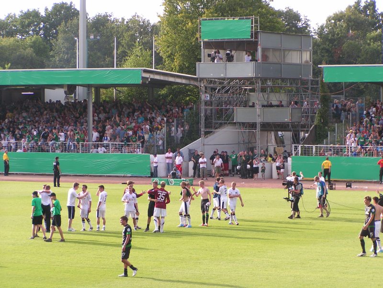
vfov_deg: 10.9
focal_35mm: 136
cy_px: 144
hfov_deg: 14.5
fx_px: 1505
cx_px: 192
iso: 50
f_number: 4.5
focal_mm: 20.9
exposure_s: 1/200
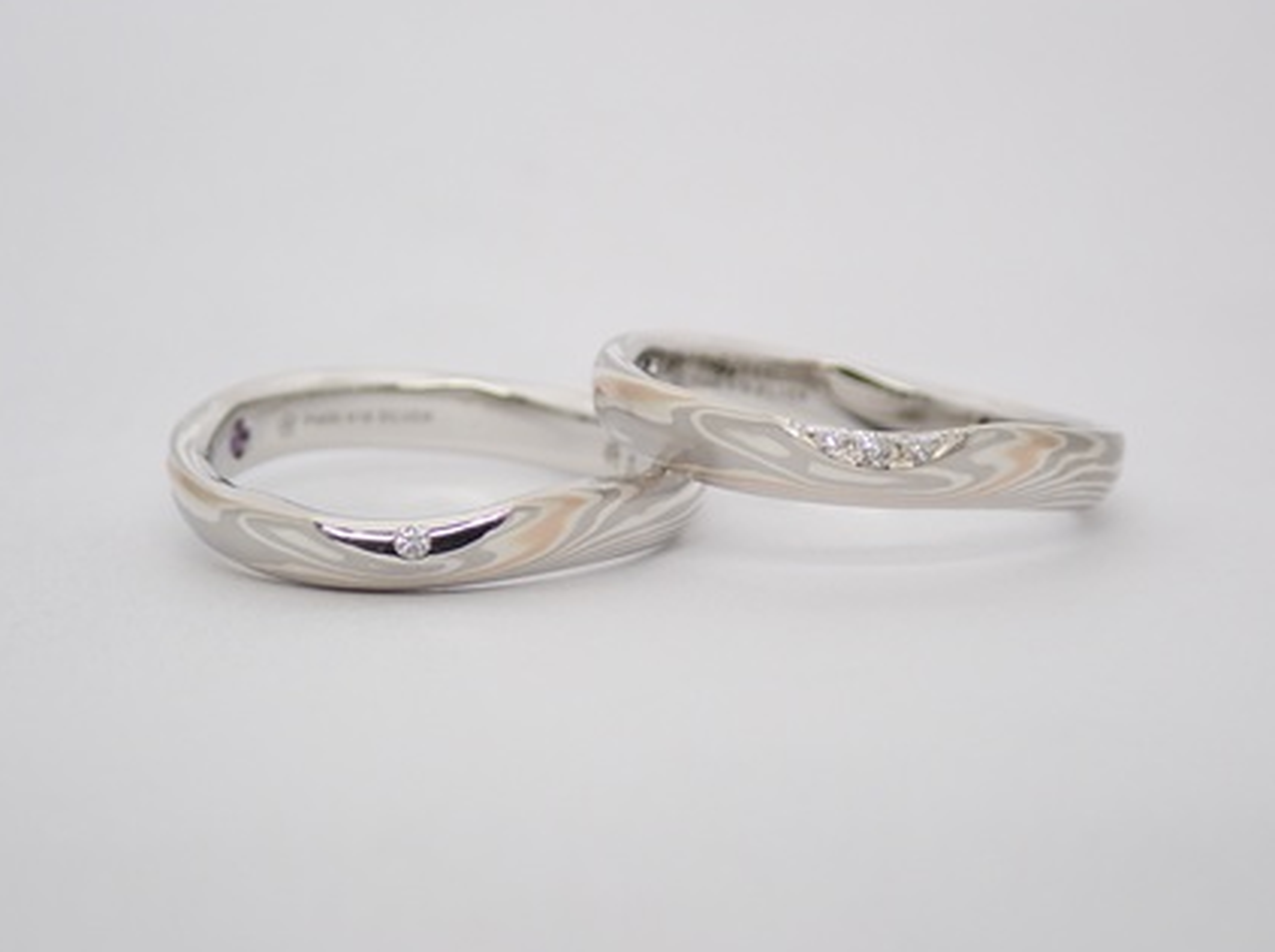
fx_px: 3016
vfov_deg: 17.9
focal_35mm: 82
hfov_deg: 23.9
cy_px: 474
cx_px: 645
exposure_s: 1/125
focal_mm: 13.65
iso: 200
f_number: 4.1
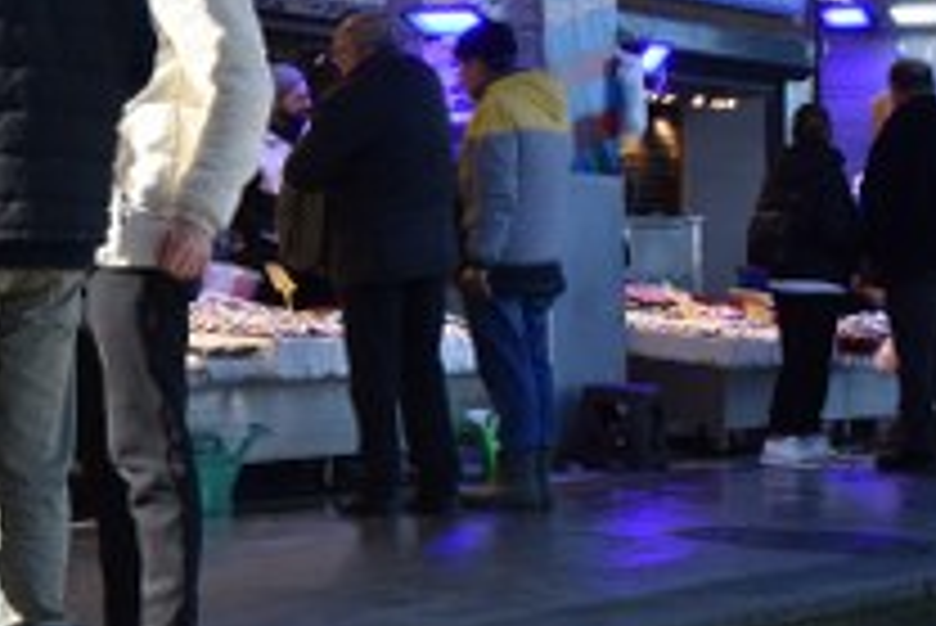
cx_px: -369
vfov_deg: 11.4
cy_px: 146
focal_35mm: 120
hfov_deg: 15.9
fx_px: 3122
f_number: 8
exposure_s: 1/500
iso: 560
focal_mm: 26
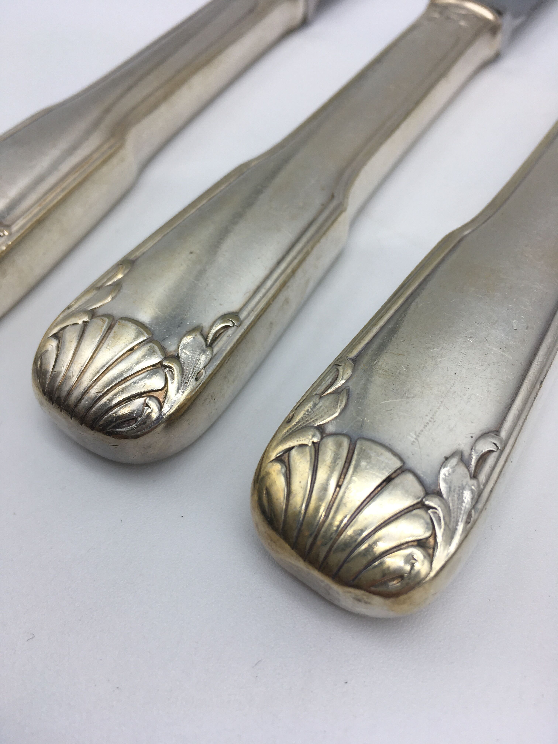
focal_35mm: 29
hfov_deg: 48.2
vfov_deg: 61.7
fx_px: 623
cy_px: 372
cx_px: 279
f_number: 2.2
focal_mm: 4.15
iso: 25
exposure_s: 1/254
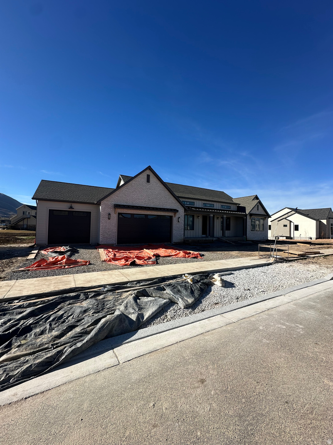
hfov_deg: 85.7
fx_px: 180
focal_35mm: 14
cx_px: 166
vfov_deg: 102.1
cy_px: 222
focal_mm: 2.22
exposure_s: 1/1887
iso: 40
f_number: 2.2
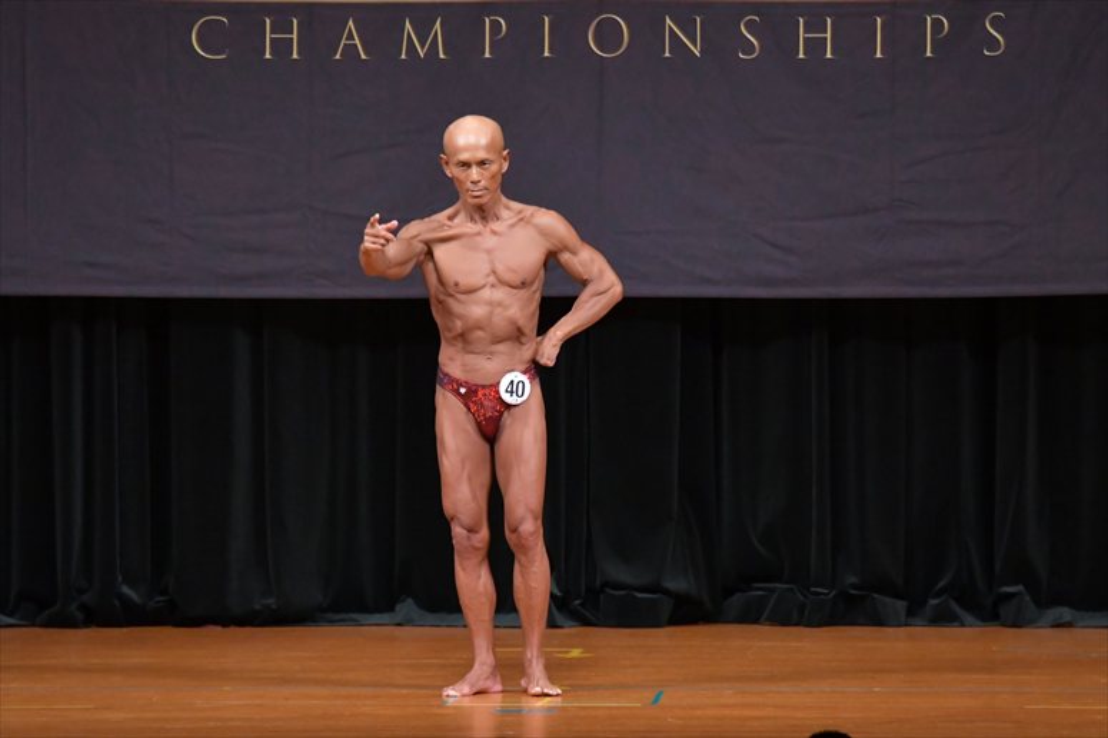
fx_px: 7845
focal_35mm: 255
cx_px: 554
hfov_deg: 8.1
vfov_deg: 5.4
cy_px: 369
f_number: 5.6
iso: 5000
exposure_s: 1/400
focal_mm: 170
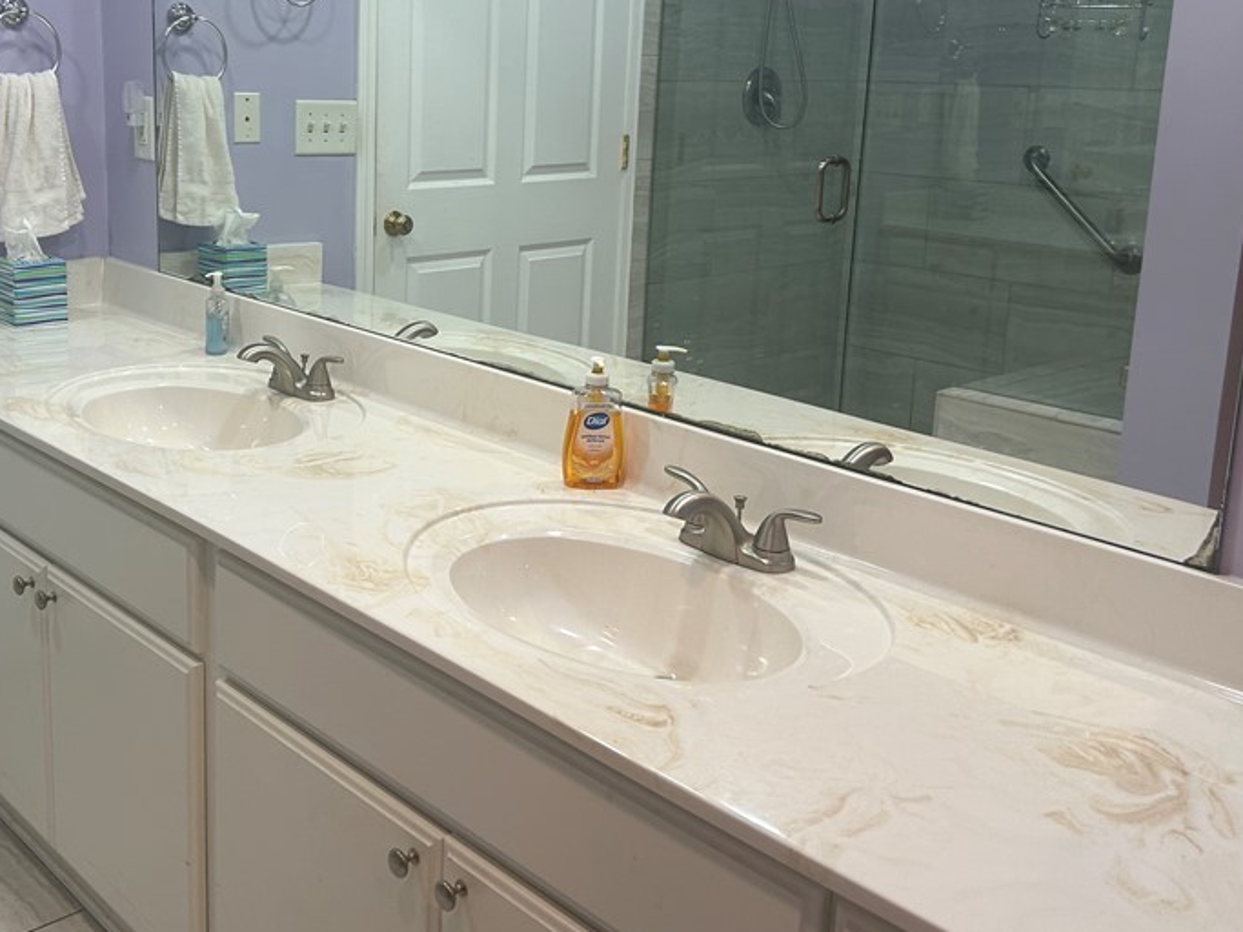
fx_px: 1400
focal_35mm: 39
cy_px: 302
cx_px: 444
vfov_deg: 36.4
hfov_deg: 47.3
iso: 80
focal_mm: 5.7
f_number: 1.5
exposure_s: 1/120
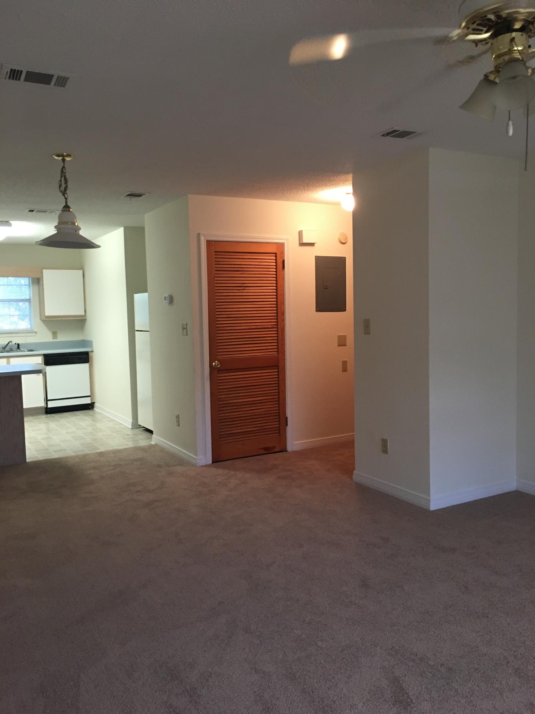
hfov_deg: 48.2
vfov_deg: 61.7
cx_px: 268
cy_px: 357
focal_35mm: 29
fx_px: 598
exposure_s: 1/15
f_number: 2.2
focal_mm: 4.15
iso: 64
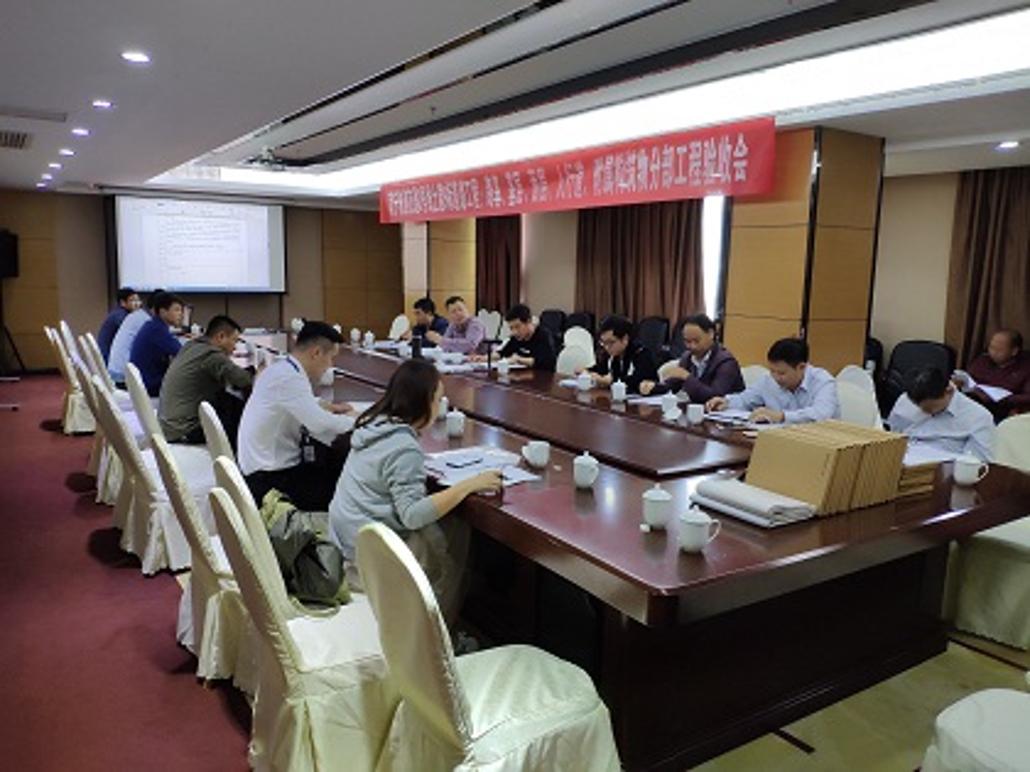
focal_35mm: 21
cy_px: 386
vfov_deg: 63.4
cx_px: 515
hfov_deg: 79.0
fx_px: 625
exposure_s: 1/50
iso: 292
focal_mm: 4.22
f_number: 1.8
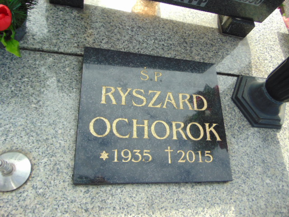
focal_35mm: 25
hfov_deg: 69.4
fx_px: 209
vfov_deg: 54.9
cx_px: 144
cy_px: 108
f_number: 7.7
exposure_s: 1/640
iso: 80
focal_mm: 4.5
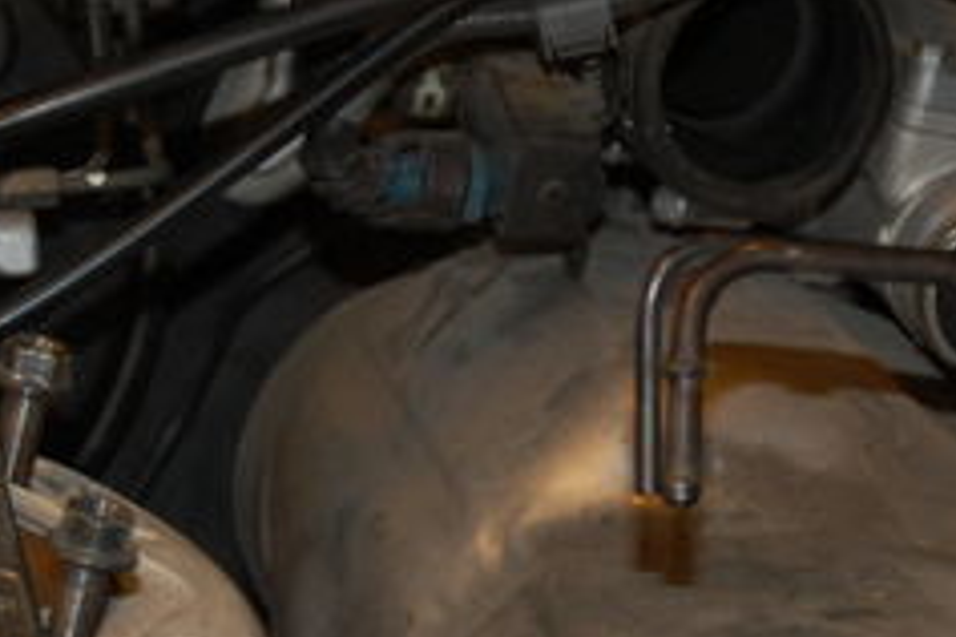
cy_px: 335
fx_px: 4089
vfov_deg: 8.9
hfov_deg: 13.3
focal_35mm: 154
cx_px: 536
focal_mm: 38
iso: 400
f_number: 5
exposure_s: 1/60
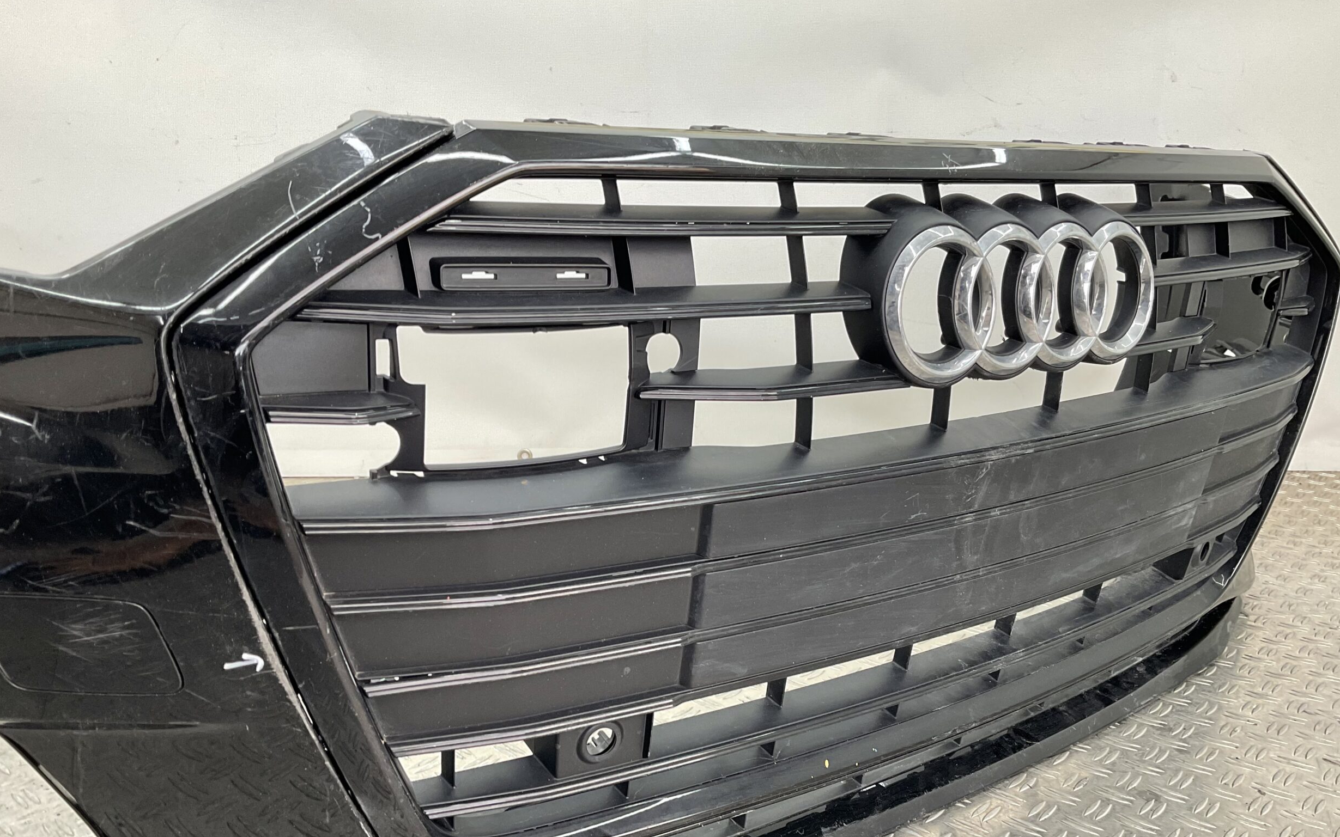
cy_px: 508
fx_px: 1169
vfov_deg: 39.2
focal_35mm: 32
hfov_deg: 59.7
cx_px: 669
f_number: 1.8
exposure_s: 1/100
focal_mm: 3
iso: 40
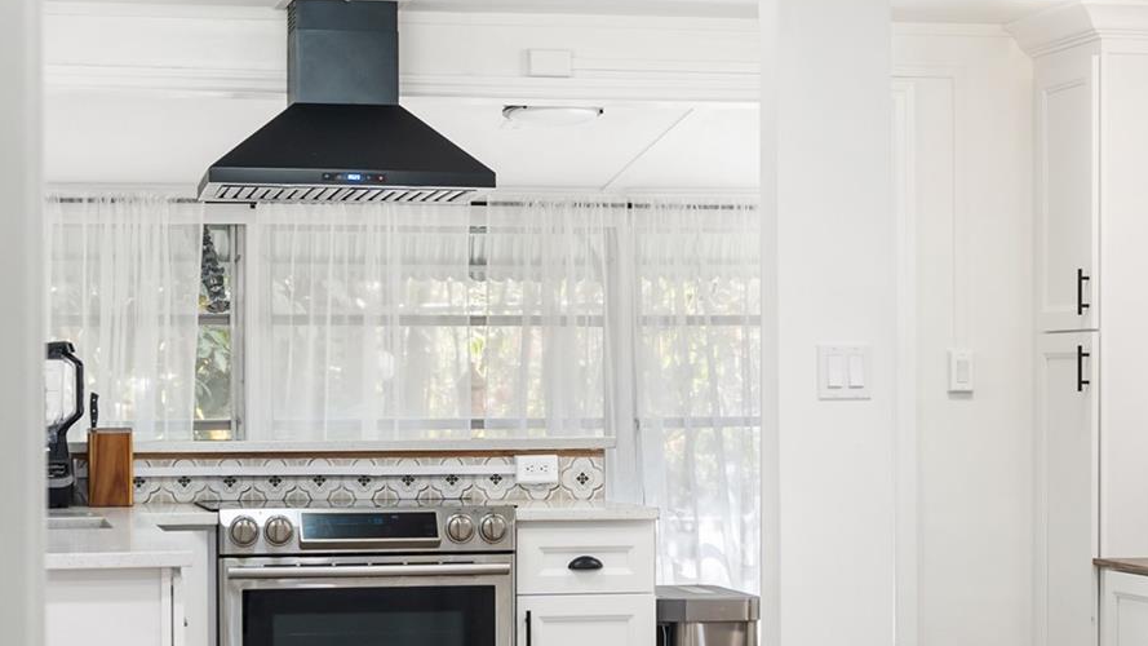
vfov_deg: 12.3
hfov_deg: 21.7
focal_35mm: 98
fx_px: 2983
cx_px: 719
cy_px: 468
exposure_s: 1/25
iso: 400
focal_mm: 35
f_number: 5
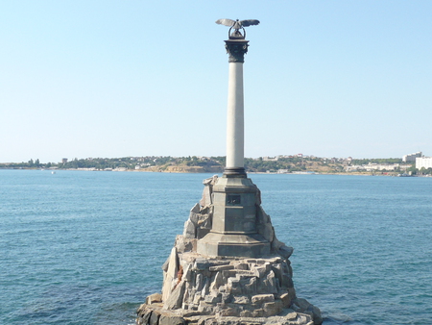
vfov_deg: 29.1
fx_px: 624
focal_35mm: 50
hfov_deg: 38.2
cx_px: 216
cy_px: 162
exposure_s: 1/160
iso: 100
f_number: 8
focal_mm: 5.8
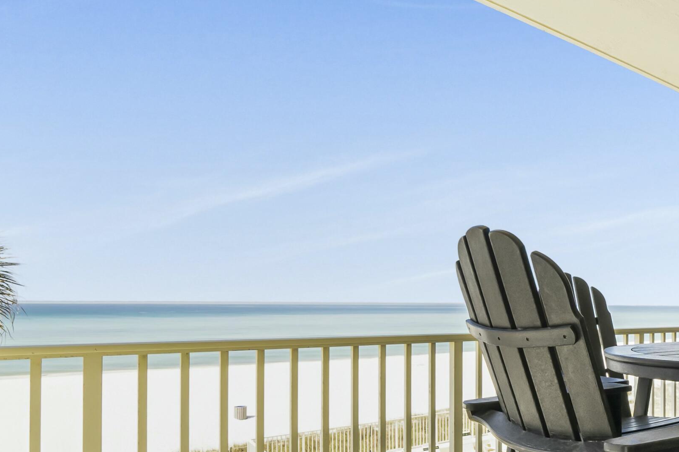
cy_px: 307
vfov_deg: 45.6
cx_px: 605
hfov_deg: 56.9
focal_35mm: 28
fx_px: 528
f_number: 9.5
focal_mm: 10
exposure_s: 1/125
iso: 200
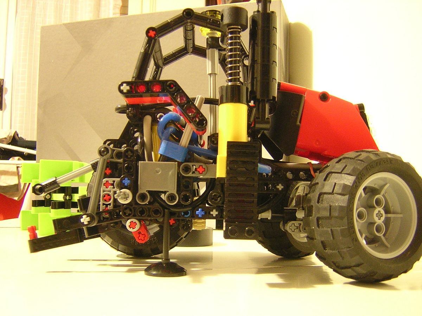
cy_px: 158
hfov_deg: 51.4
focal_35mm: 36
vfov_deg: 39.7
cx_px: 211
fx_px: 439
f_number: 2.6
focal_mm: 4.7
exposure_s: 1/1.2
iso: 400
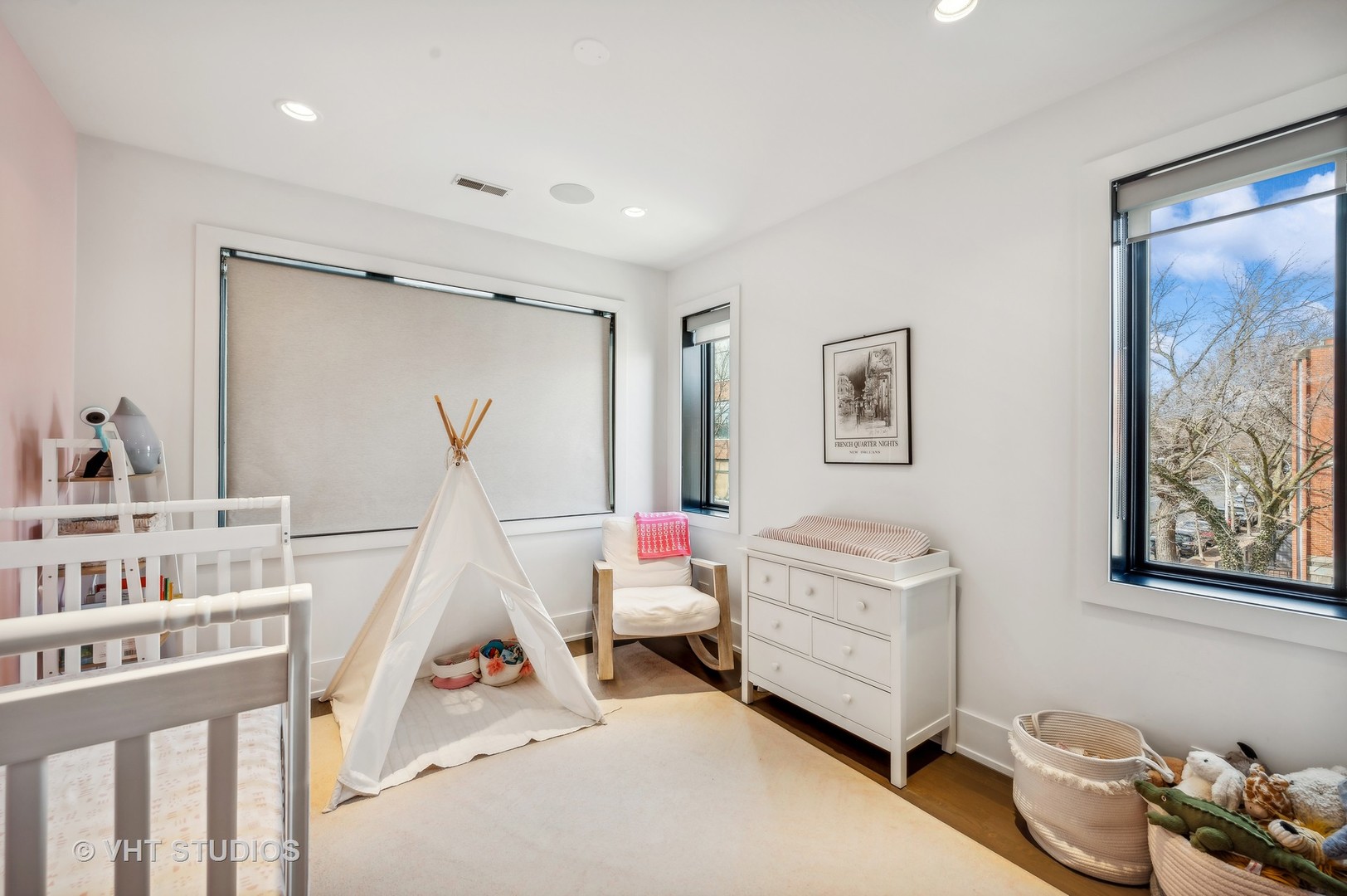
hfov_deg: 104.3
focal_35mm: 14
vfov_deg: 81.1
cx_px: 674
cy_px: 448
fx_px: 523
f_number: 9
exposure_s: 1/15
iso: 100
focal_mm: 14
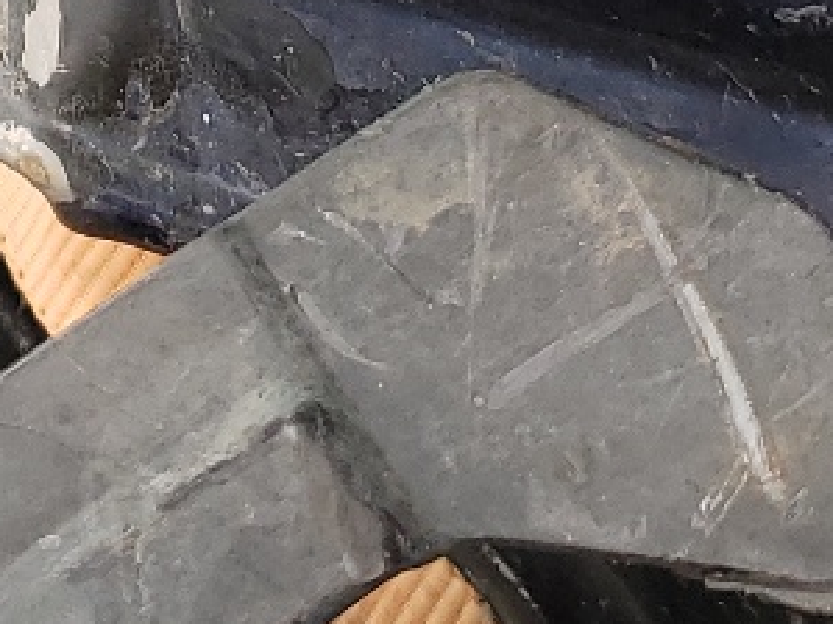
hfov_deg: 14.1
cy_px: -978
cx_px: 176
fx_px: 3344
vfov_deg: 9.3
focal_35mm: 139
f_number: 1.5
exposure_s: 1/476
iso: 50
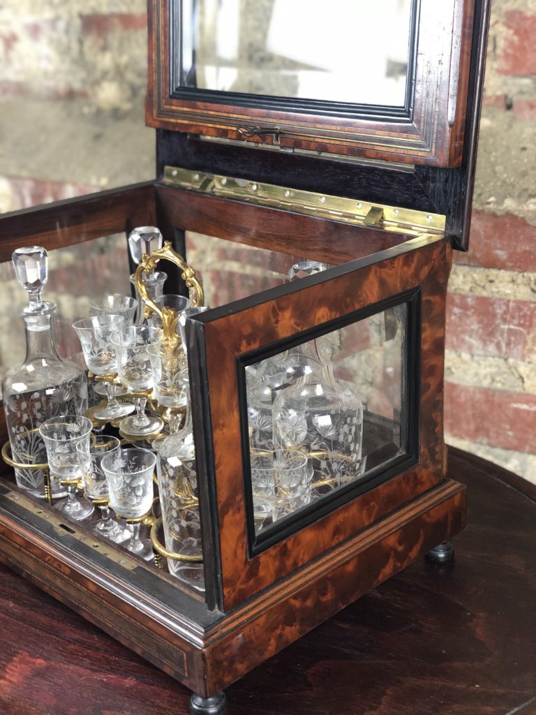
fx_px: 1074
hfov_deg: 28.0
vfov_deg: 36.8
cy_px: 358
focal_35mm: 52
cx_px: 268
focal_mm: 6
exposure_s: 1/33
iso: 100
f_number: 2.4
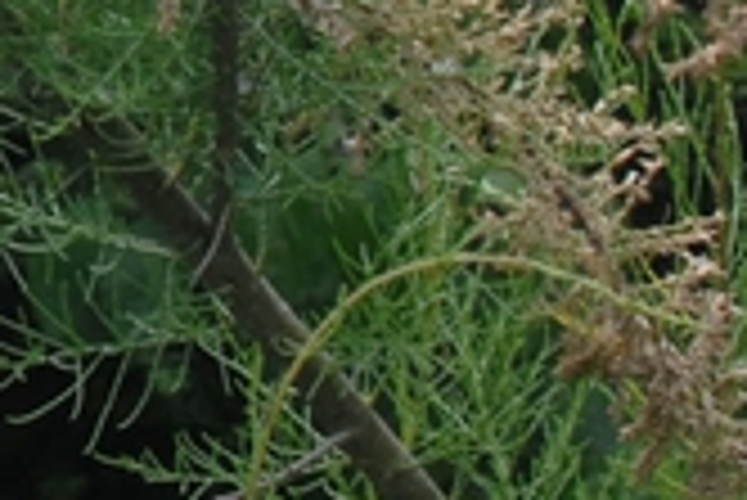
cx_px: -886
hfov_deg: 7.5
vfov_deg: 5.2
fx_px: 5379
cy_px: -637
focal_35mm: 259
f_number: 7.1
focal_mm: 28
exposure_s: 1/180
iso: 400
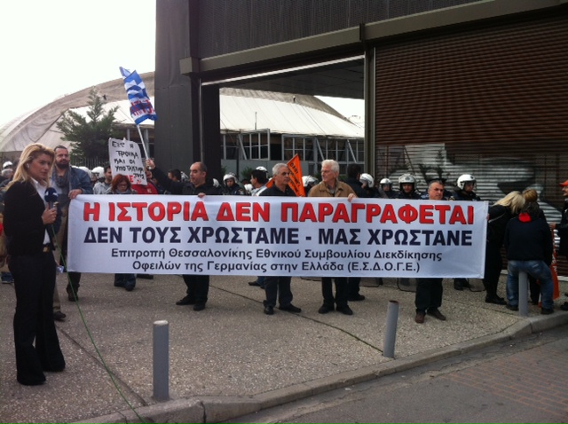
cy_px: 212
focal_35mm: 35
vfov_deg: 40.6
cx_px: 284
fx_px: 573
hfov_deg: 52.7
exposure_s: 1/256
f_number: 2.8
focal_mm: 3.85
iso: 80
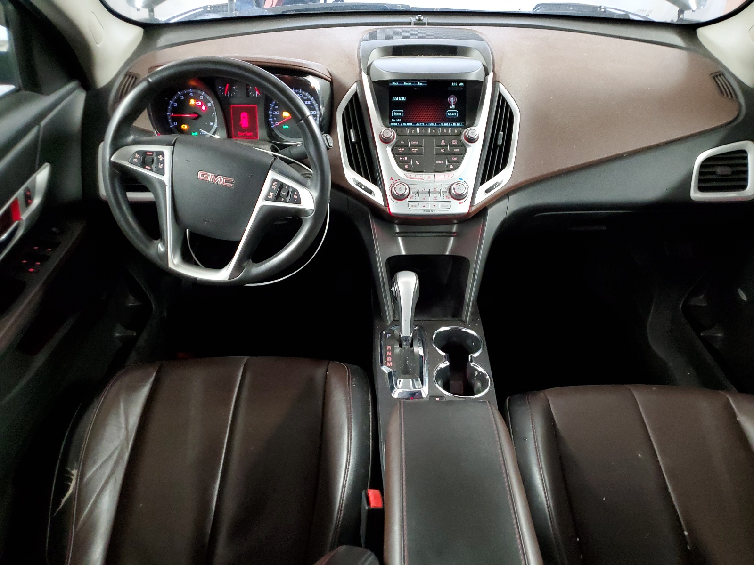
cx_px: 377
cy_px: 282
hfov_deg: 67.3
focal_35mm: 26
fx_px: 566
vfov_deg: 53.1
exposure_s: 1/20
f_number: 1.5
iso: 324
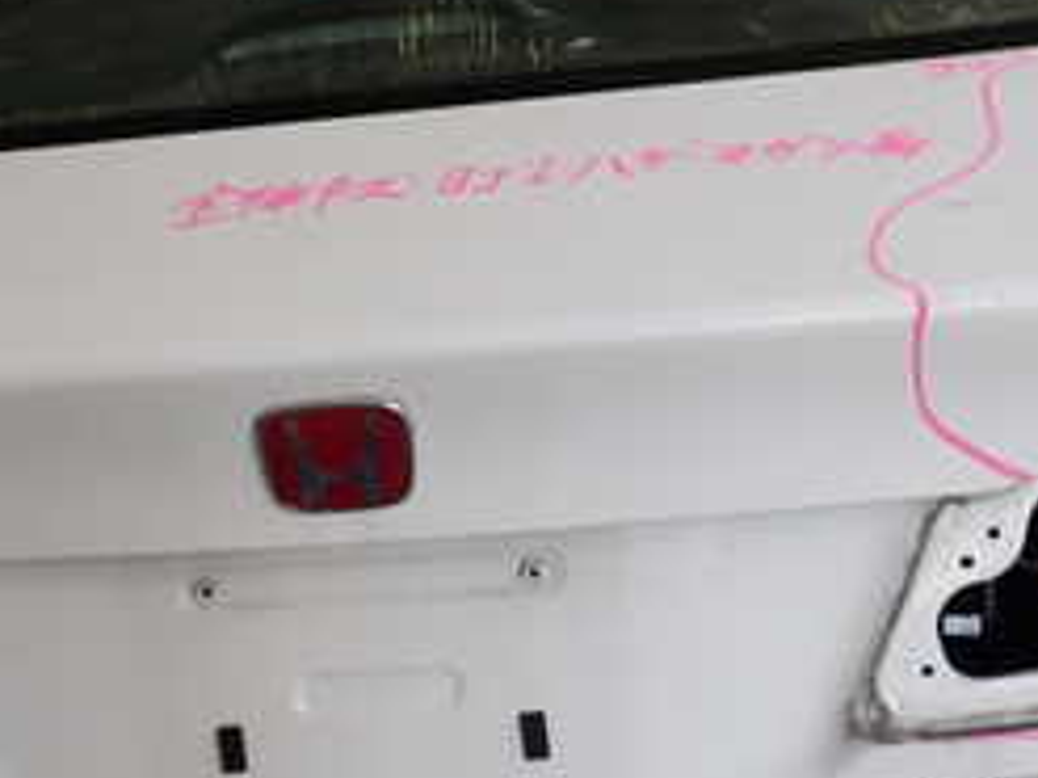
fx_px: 2188
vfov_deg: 20.1
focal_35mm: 73
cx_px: 282
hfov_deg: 26.4
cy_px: 345
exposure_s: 1/125
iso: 160
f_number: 2.3
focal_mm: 5.4
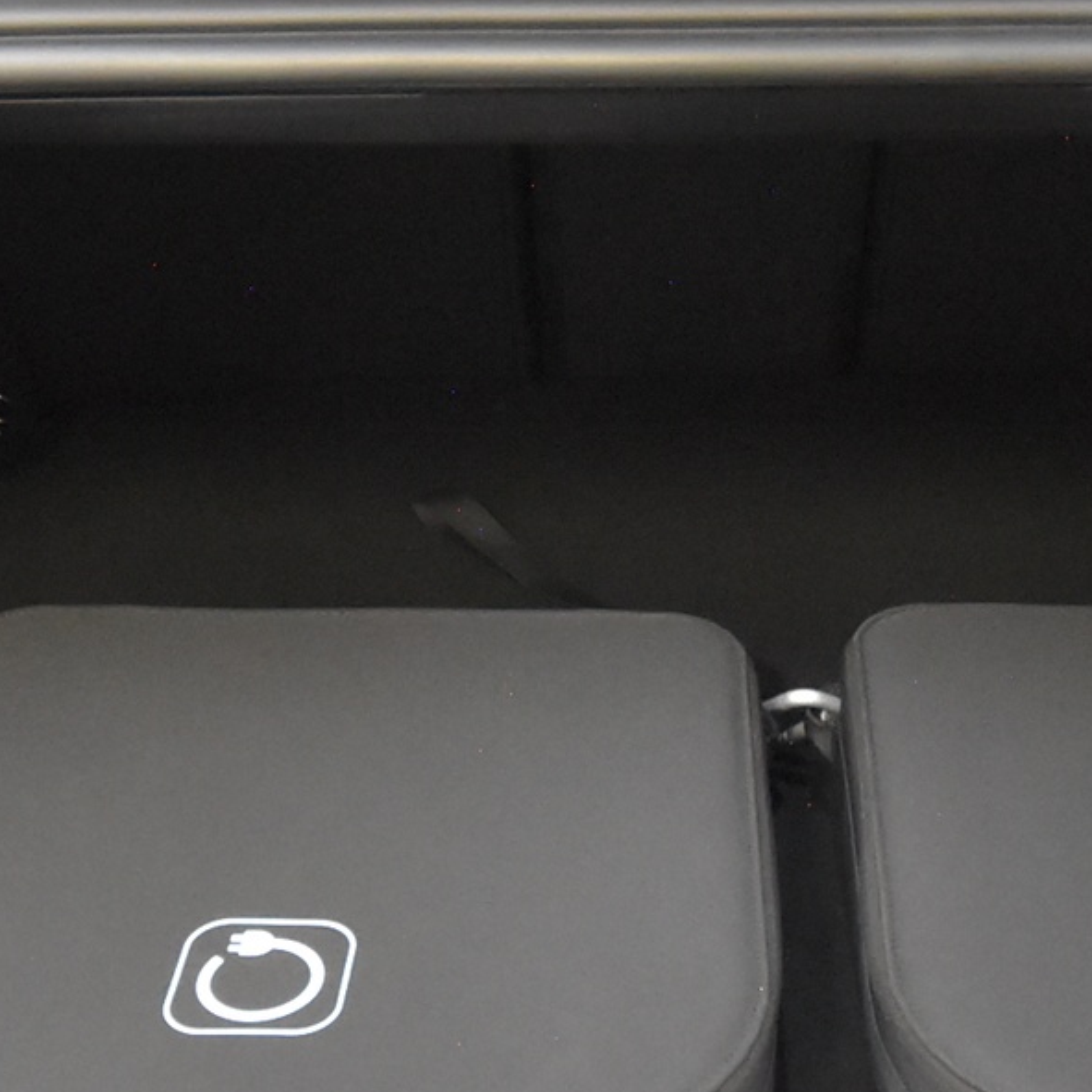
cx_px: 702
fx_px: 1927
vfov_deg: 31.5
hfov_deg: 31.5
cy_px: 653
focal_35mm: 54
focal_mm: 10
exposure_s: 1/60
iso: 4500
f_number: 4
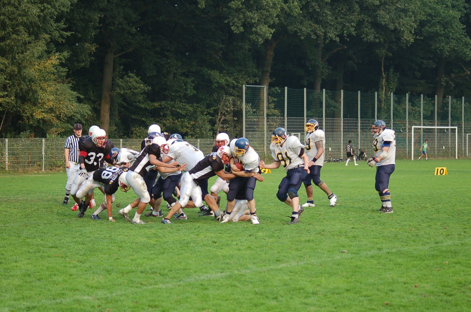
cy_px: 156
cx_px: 236
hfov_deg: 19.5
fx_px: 1371
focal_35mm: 105
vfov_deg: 13.0
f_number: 4
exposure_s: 1/640
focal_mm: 70
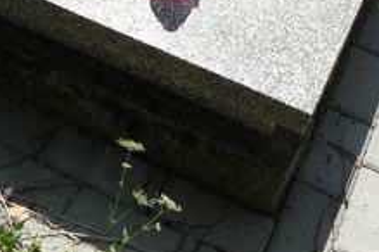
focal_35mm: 73
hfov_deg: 27.4
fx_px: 768
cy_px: -54
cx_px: 106
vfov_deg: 17.7
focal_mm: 5.2
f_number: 4.4
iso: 80
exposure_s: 1/350
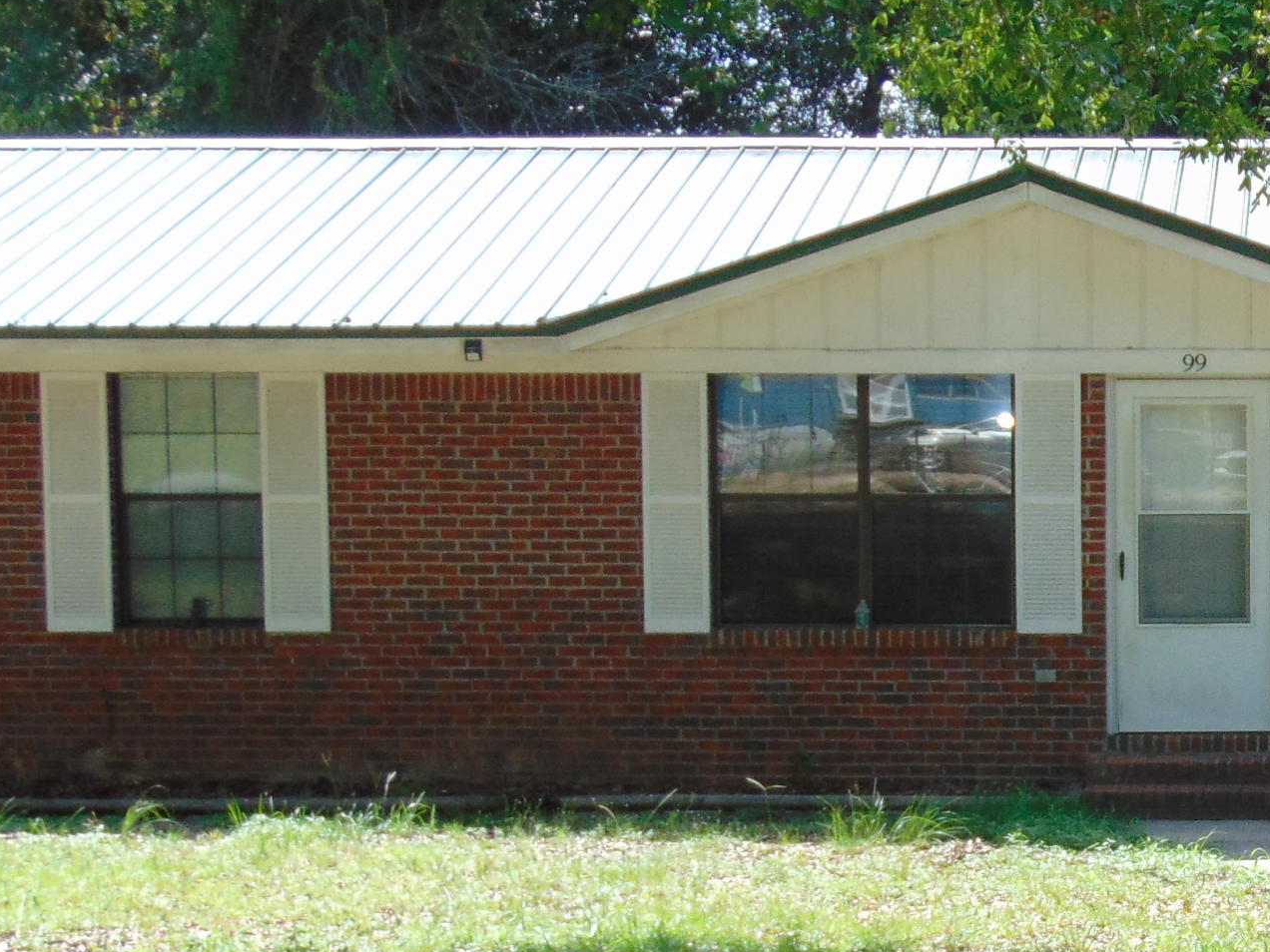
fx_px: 3375
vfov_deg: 16.0
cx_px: 1301
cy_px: 743
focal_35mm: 92
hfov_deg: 20.6
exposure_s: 1/400
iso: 80
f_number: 3.3
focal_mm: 6.9
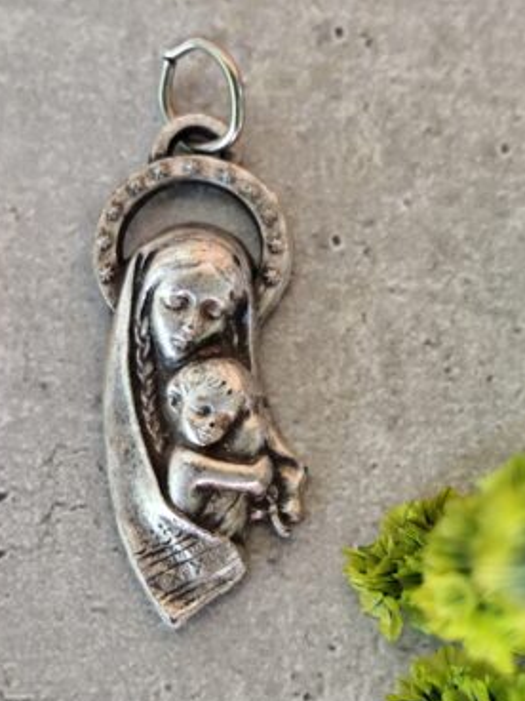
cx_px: 262
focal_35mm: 101
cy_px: 375
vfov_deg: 19.4
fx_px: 2042
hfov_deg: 14.6
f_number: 1.65
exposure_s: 1/25
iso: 250
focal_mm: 6.19
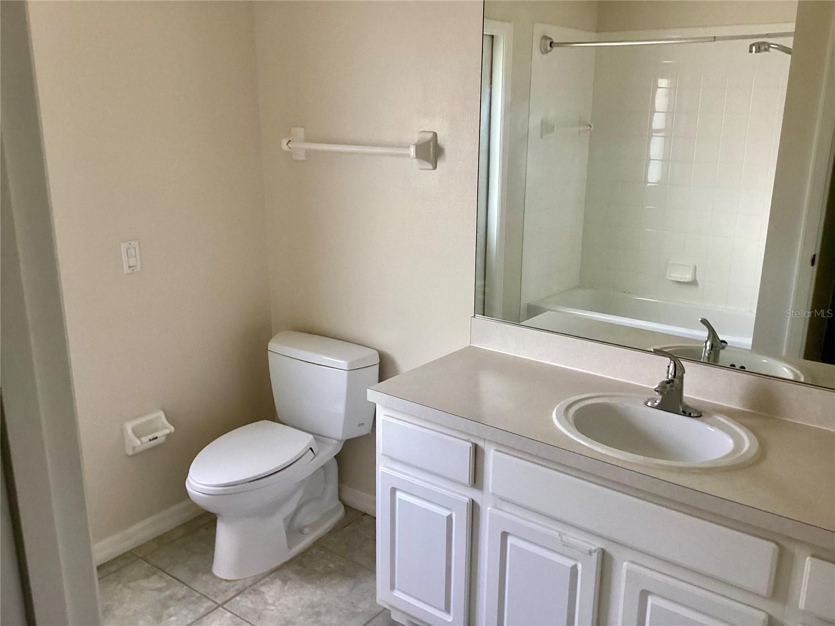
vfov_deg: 45.4
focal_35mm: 31
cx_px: 418
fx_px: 748
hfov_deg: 58.4
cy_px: 313
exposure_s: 1/60
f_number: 2.4
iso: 200
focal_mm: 3.3
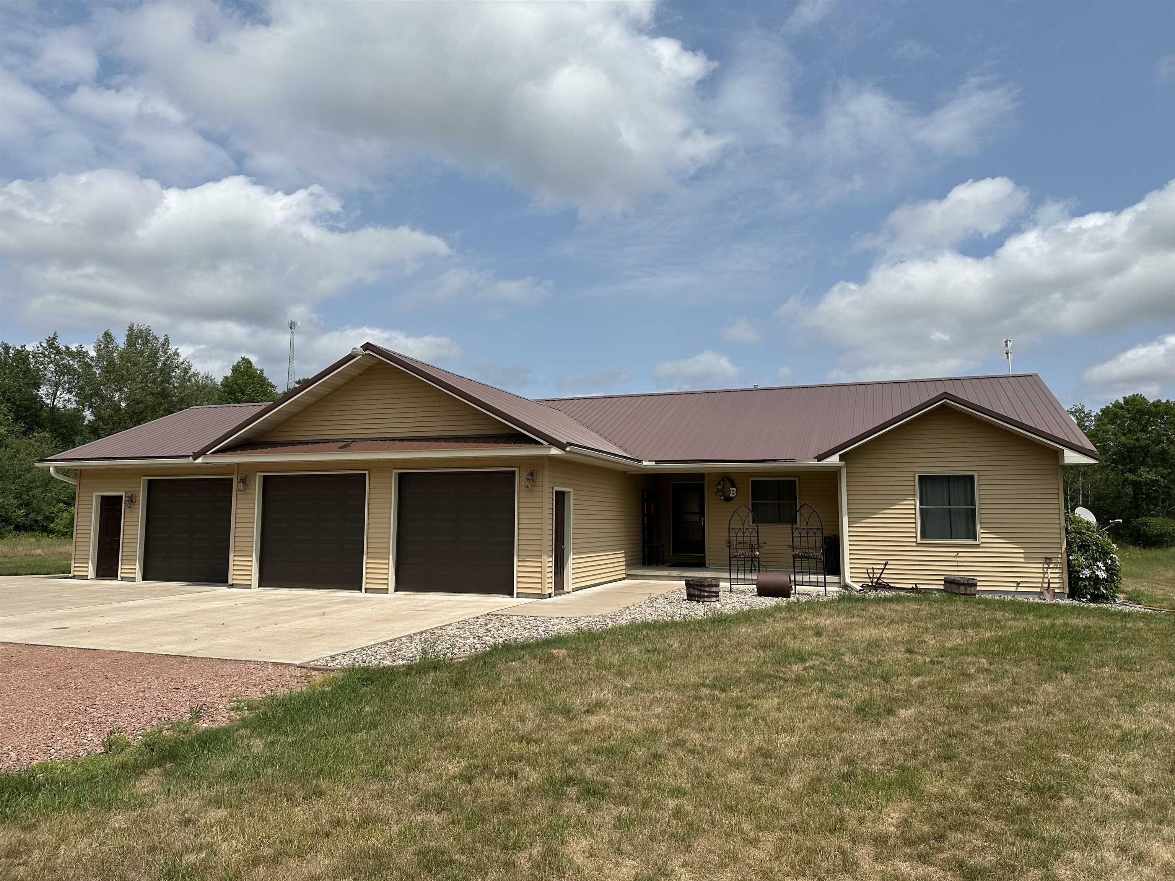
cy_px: 440
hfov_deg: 71.6
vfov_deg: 56.8
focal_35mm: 24
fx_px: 815
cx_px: 588
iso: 80
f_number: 1.78
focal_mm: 6.86
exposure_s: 1/8197
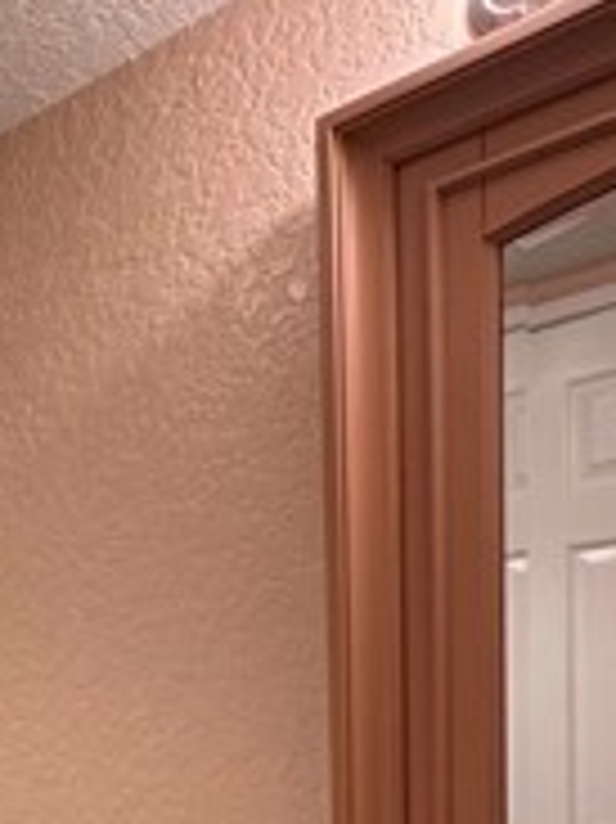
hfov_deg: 26.2
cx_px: -139
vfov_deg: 34.7
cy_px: 860
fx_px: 1164
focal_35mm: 49
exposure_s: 1/60
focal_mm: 2.22
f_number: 2.2
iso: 160
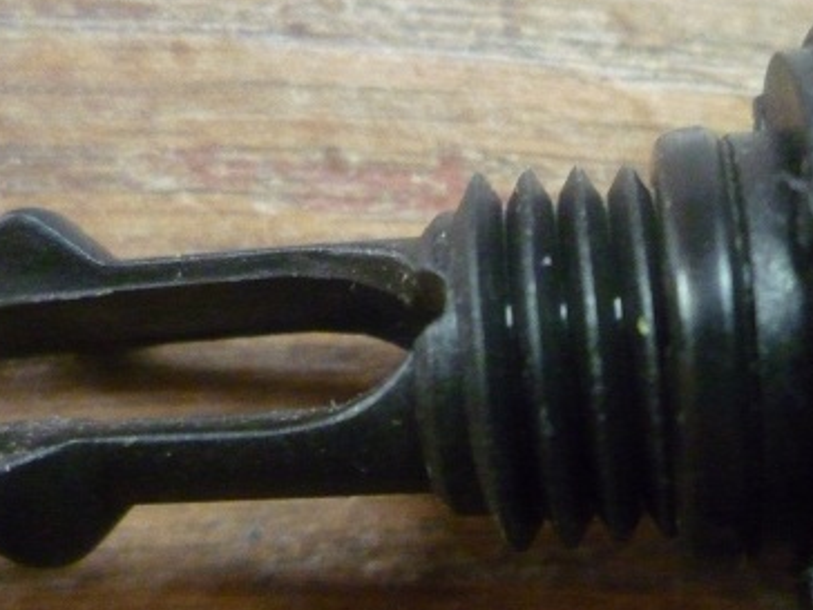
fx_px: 1198
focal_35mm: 51
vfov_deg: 28.6
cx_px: 578
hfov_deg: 36.9
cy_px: 288
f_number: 3.3
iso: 800
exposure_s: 1/10
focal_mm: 5.2
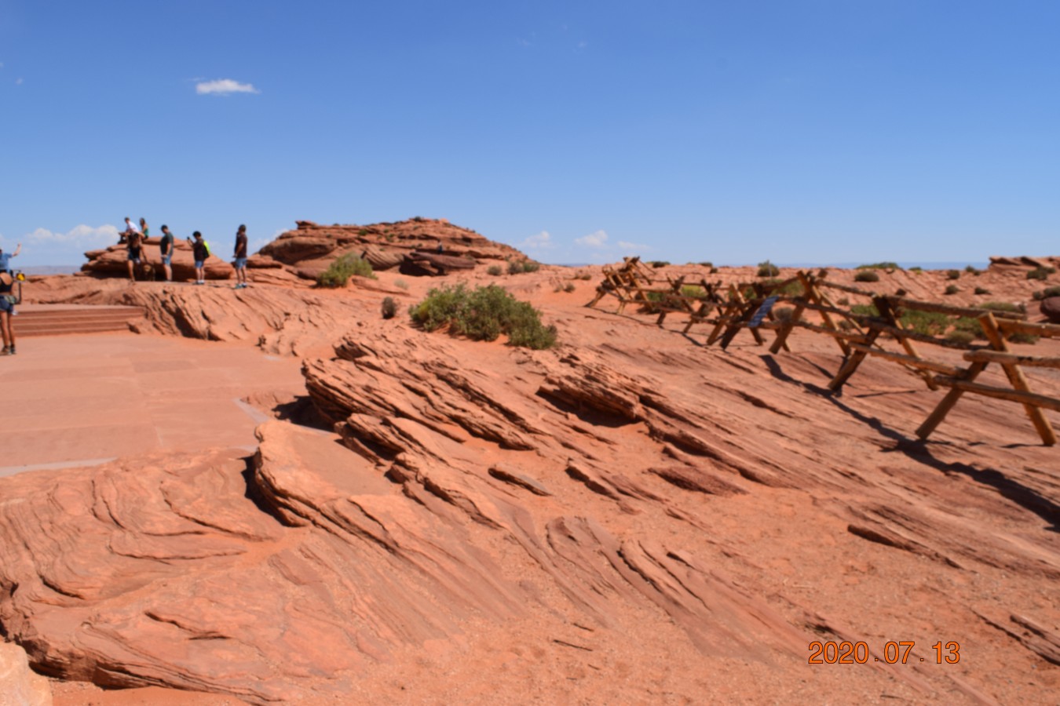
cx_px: 530
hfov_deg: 61.9
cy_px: 353
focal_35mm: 30
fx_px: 883
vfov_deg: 43.6
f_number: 10
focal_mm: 20
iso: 200
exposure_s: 1/400
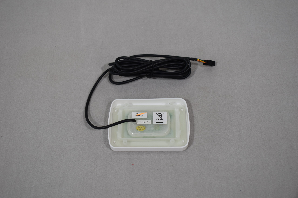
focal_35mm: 46
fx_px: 385
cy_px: 99
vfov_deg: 28.9
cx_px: 149
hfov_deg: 42.3
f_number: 5.6
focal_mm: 31
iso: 320
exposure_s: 1/125
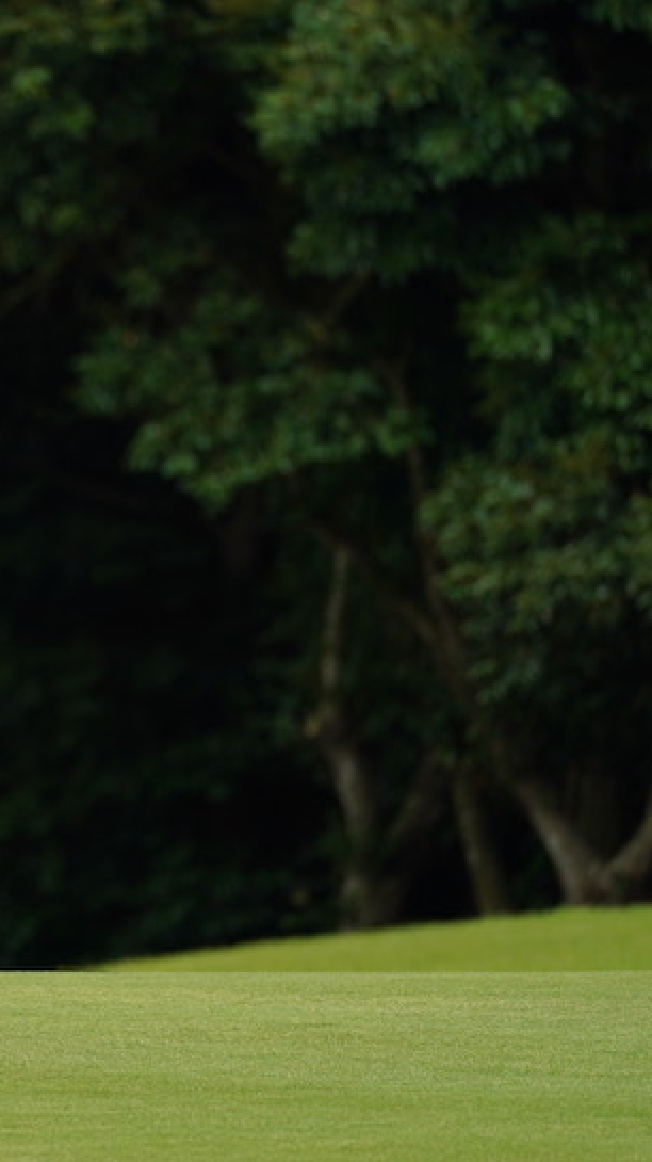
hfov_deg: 1.9
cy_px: 581
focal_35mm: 631
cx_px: -164
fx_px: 19421
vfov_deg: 3.4
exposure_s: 1/1000
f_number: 6.3
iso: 400
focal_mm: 400
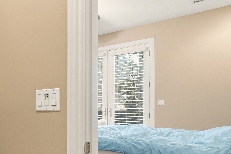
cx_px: 35
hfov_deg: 52.2
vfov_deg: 39.4
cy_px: 103
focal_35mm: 33
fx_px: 212
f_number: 9
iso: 400
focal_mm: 10
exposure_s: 1/40
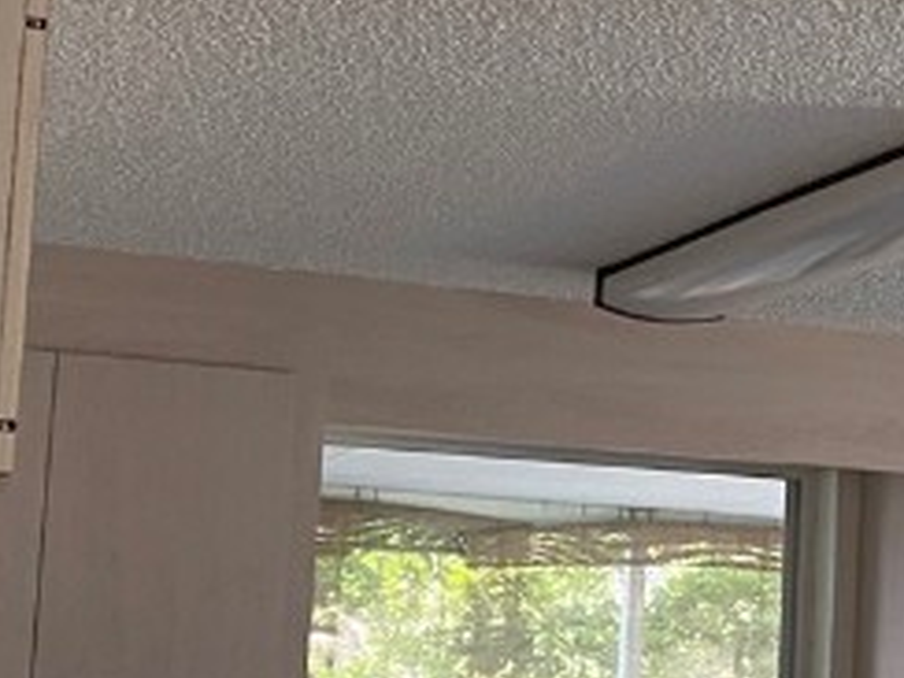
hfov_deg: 17.5
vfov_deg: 13.6
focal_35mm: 109
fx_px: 2847
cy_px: 404
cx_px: 971
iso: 125
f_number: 1.8
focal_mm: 4.25
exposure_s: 1/91
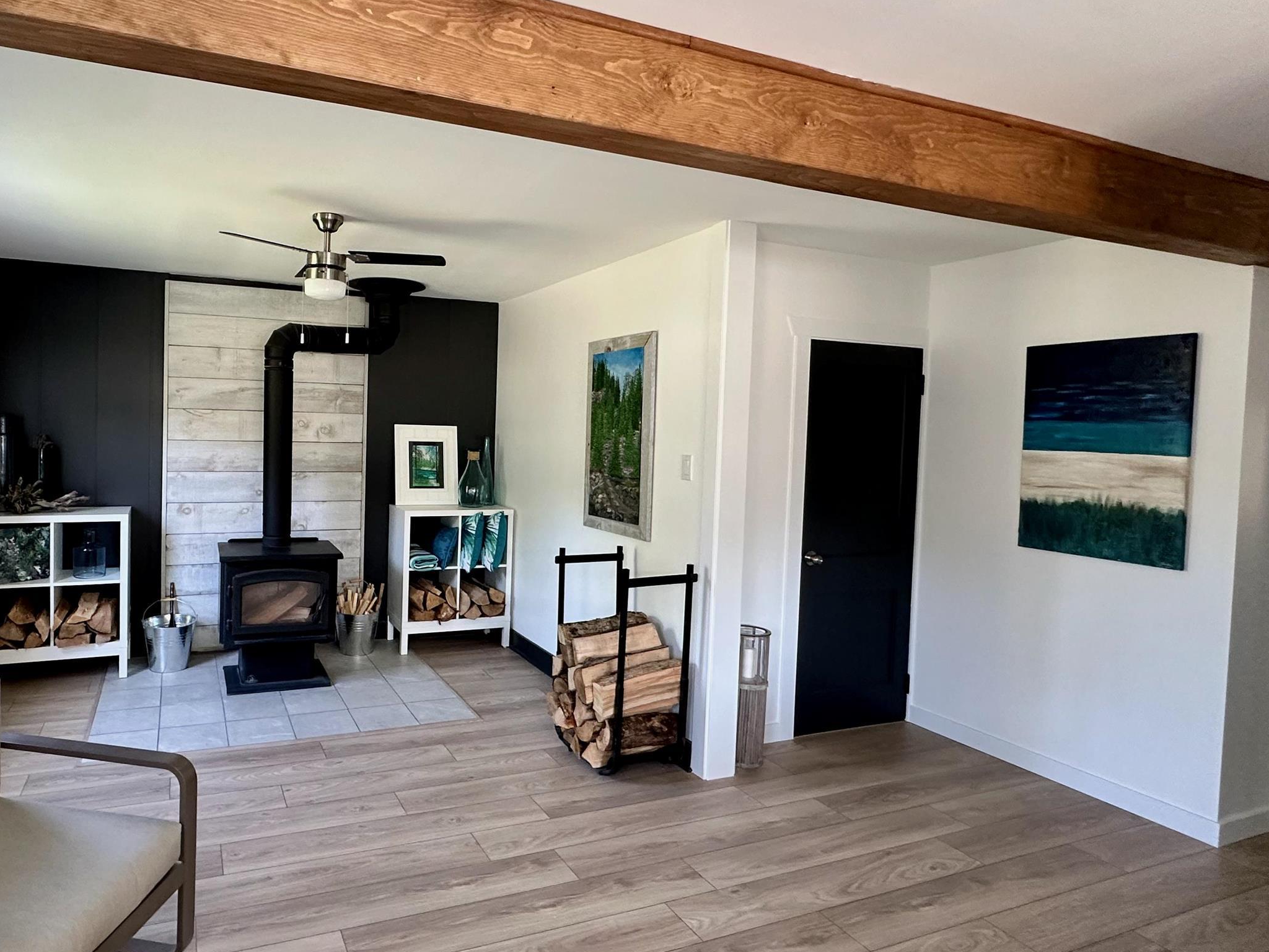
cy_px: 454
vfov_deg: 63.4
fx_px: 770
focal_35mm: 21
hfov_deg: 77.4
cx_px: 465
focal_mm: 2.22
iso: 250
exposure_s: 1/99
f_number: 2.2
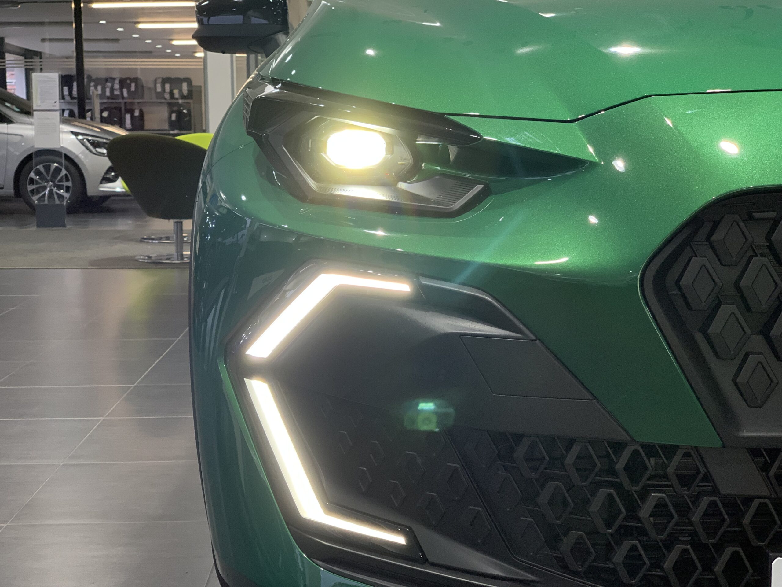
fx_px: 1175
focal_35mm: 52
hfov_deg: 36.8
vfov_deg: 28.0
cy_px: 294
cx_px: 391
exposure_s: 1/100
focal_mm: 6
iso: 100
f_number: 2.4
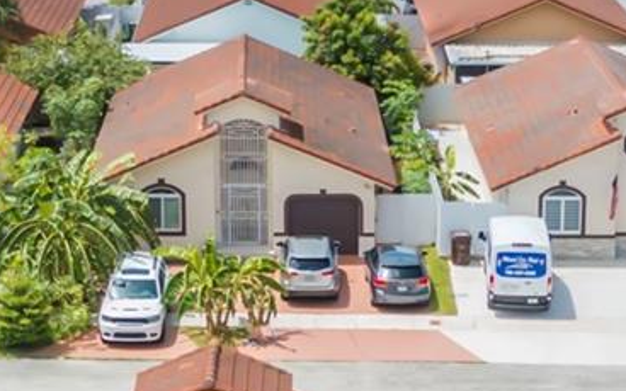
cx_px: 279
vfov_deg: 9.9
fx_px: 2116
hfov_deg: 16.8
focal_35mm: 124
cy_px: 762
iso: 100
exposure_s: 1/80
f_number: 2.8
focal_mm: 10.26
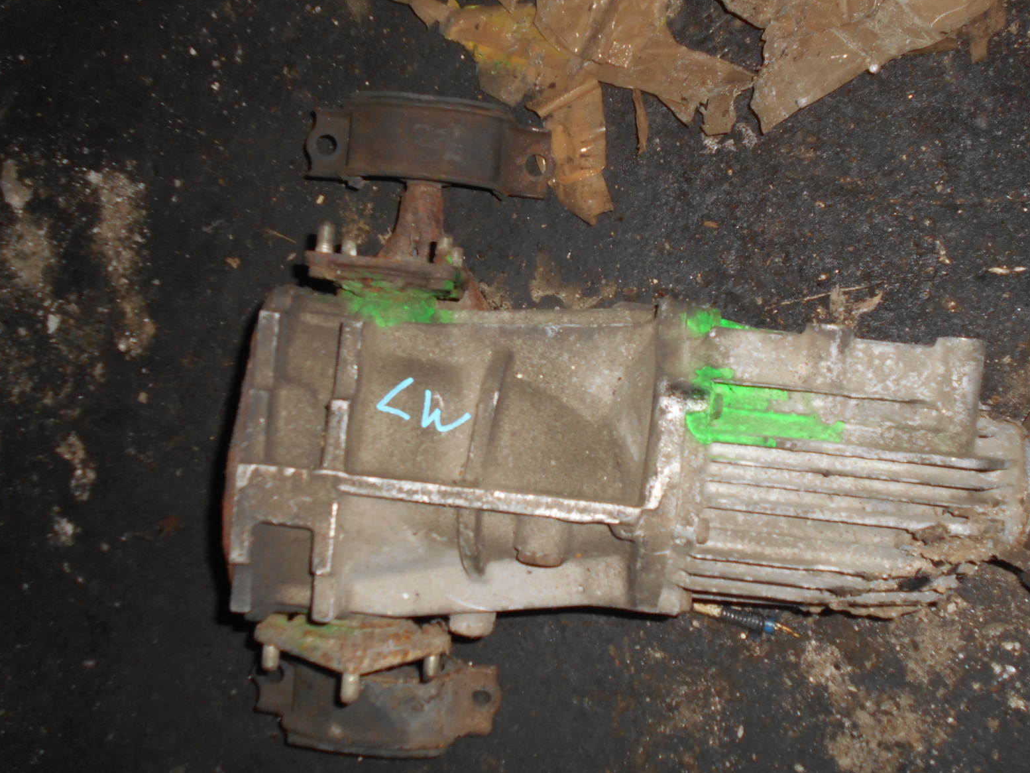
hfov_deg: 52.6
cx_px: 524
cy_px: 377
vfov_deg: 40.7
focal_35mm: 35
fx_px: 1042
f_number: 3.6
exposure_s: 1/30
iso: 200
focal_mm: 5.8
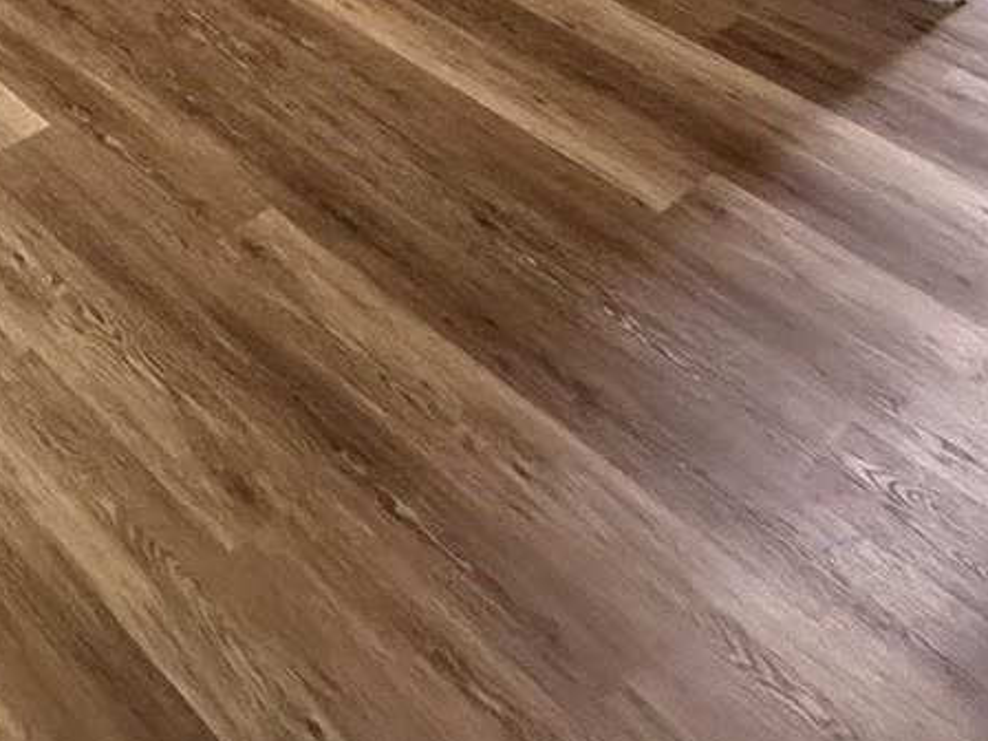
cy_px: -410
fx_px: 1427
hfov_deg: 32.2
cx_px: -172
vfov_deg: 22.9
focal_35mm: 50
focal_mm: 2.22
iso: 800
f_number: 2.2
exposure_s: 1/60
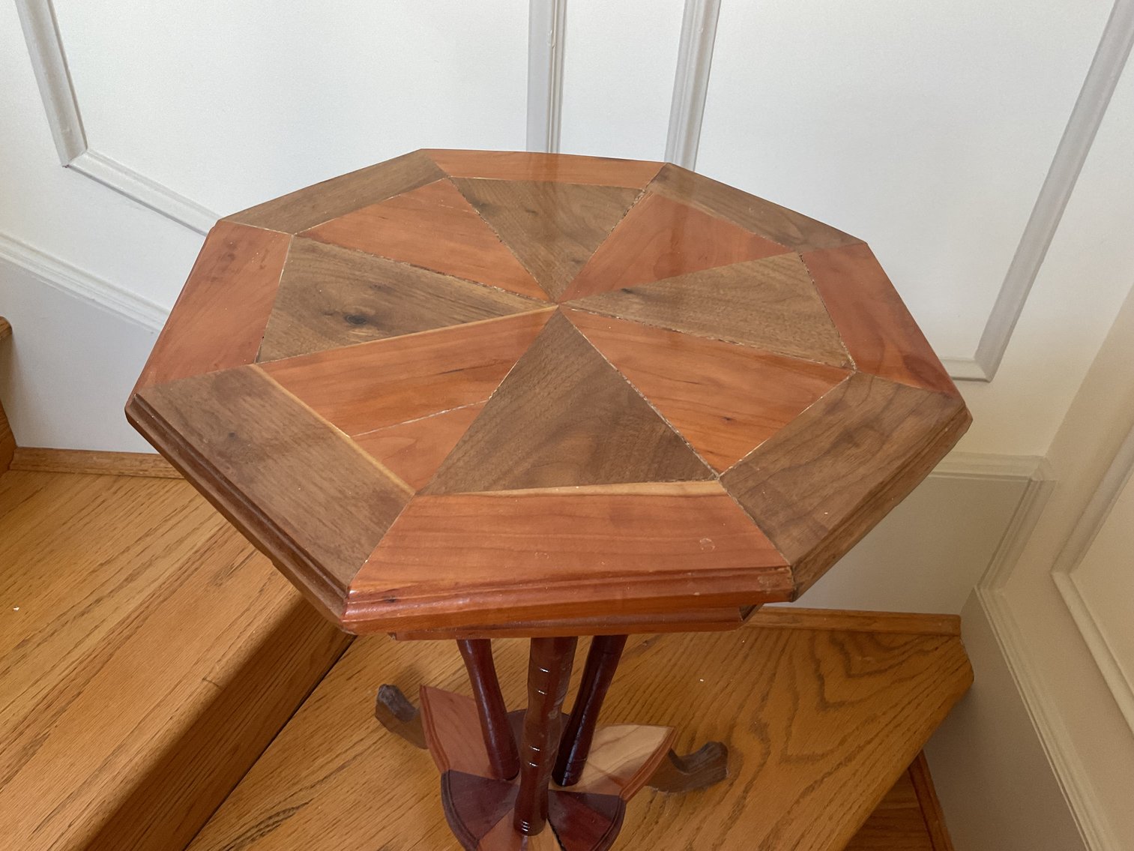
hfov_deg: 61.7
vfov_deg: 48.2
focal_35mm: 29
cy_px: 426
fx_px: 950
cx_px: 567
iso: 100
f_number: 1.8
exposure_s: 1/60
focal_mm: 3
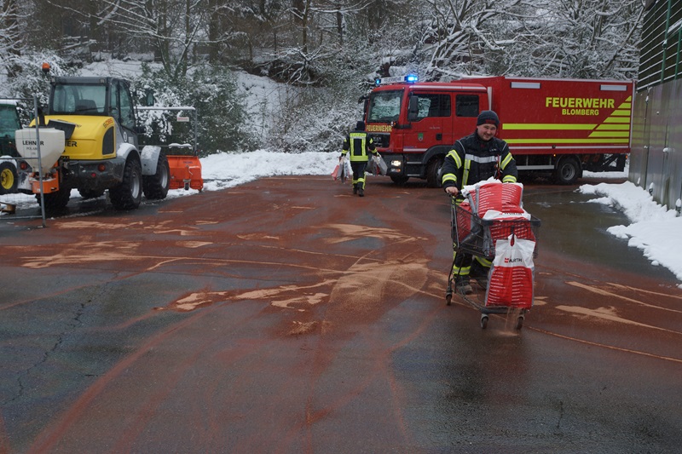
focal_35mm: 39
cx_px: 341
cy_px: 227
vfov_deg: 34.2
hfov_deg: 49.6
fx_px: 739
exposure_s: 1/100
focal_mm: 26
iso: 100
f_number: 5
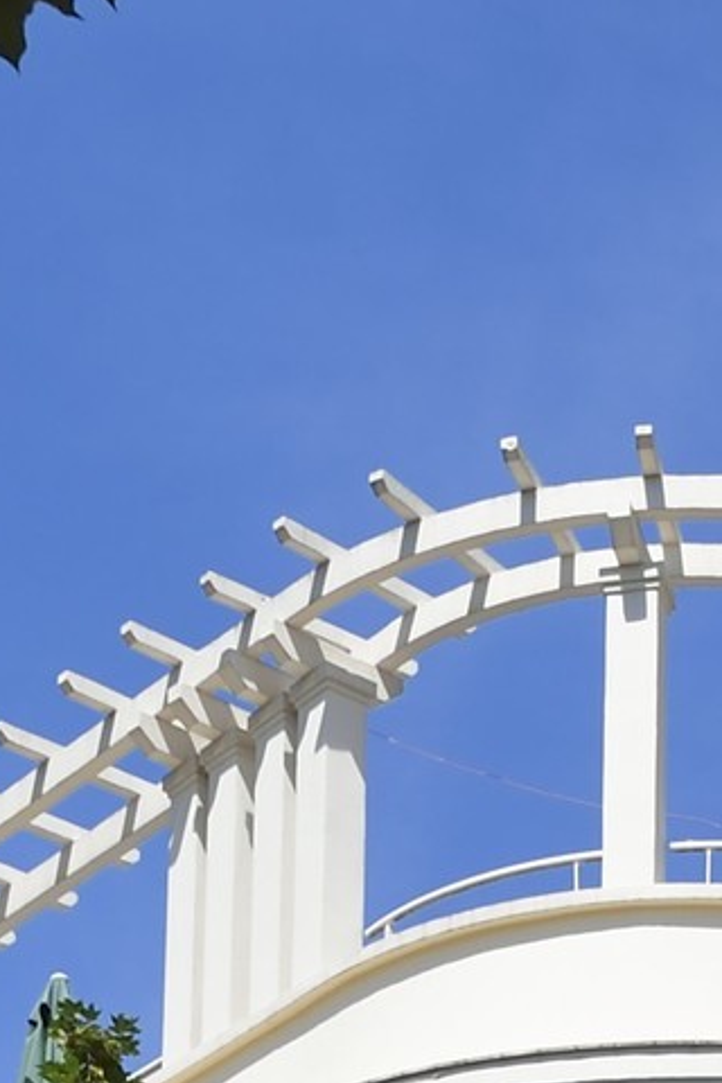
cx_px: 801
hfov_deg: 7.8
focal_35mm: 175
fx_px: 5264
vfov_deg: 10.5
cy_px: 2401
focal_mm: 35
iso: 200
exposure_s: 1/320
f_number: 11
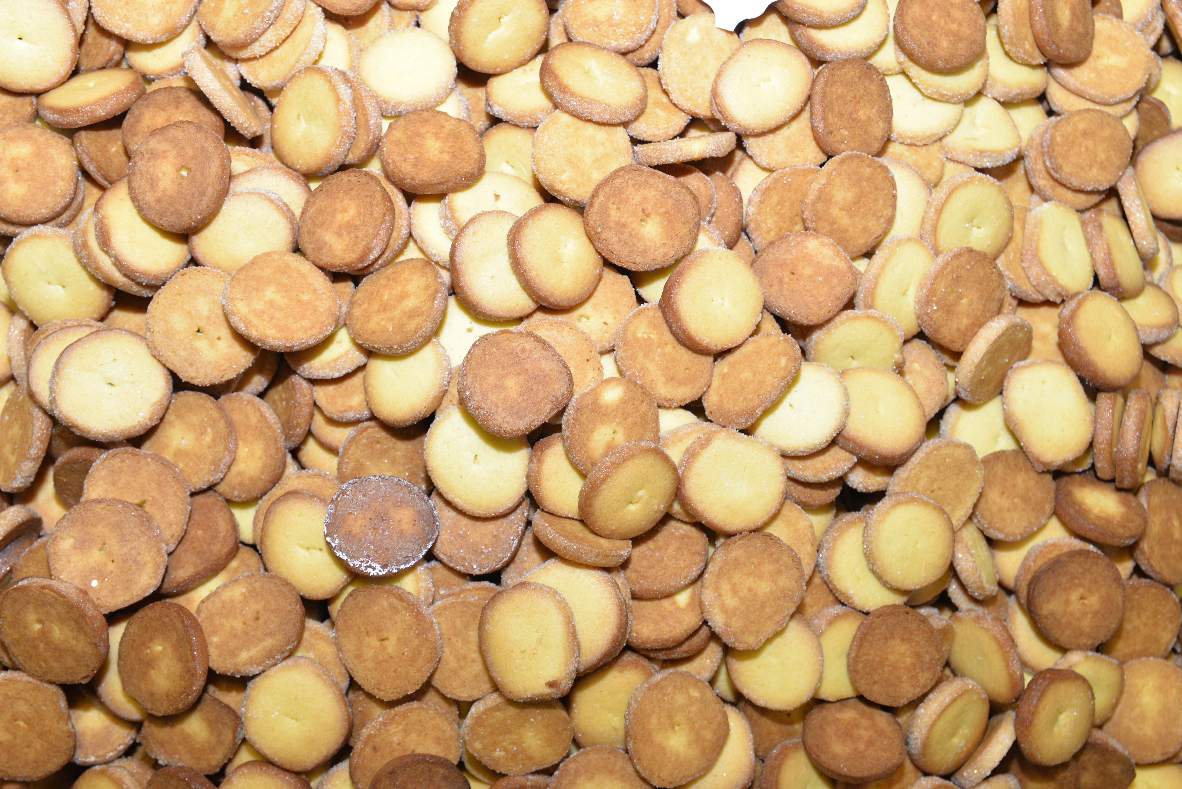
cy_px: 394
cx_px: 591
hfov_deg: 41.1
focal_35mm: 48
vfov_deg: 28.1
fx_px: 1577
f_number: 7.1
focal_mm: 48
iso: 1000
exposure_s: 1/60
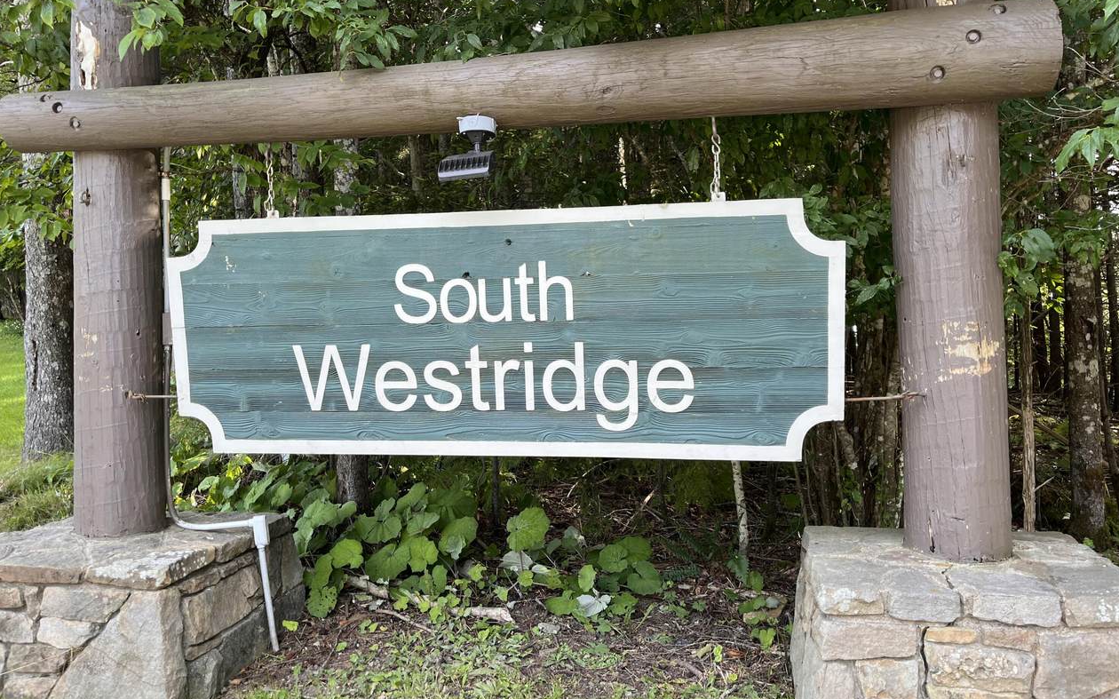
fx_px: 854
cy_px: 319
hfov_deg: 66.5
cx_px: 553
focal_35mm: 28
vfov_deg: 44.5
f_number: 1.6
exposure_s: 1/129
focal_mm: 5.1
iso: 32
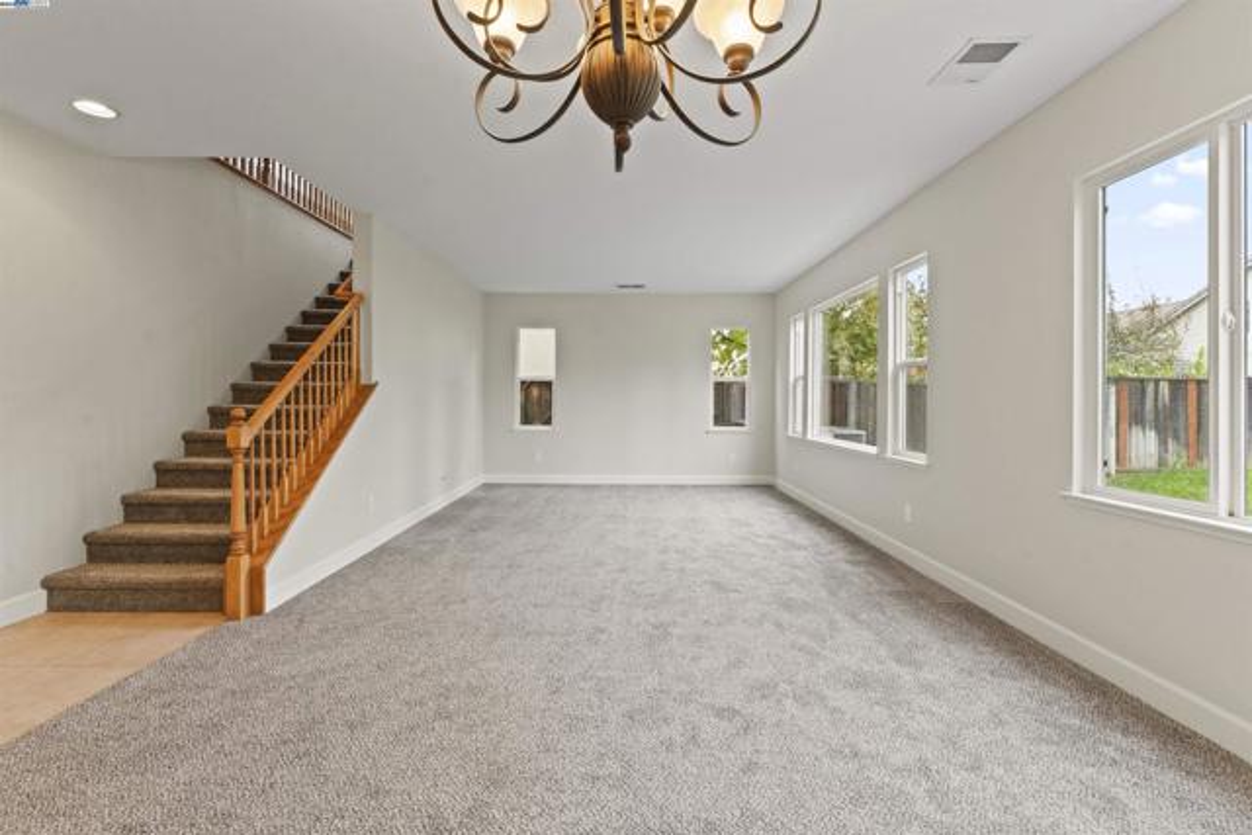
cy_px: 418
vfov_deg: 74.1
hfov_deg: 97.1
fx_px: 553
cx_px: 626
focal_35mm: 16
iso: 2500
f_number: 9
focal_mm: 15.9
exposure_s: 1/3
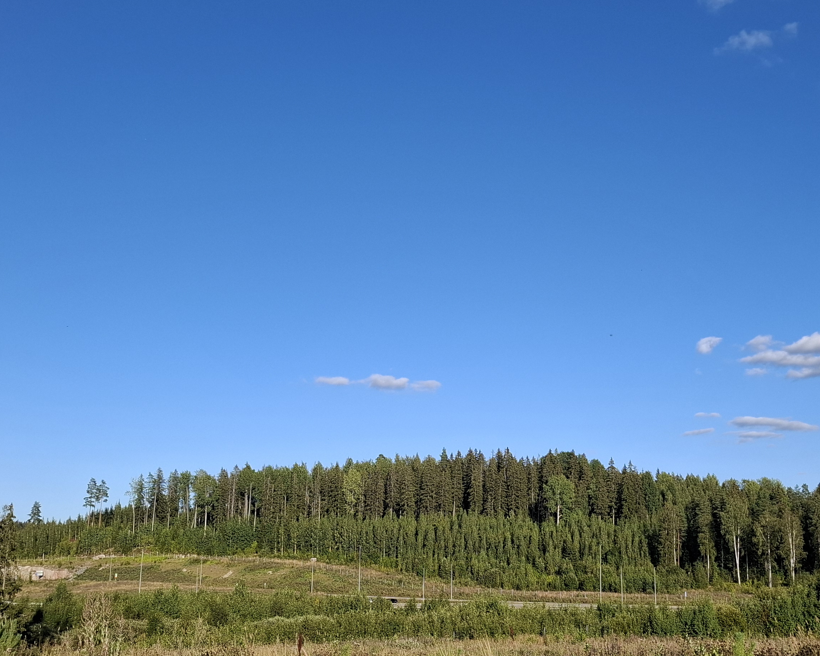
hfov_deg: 45.3
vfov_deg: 37.2
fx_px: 971
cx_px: 529
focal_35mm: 40
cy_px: 388
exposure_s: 1/1287
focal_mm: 5.54
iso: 50
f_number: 1.8
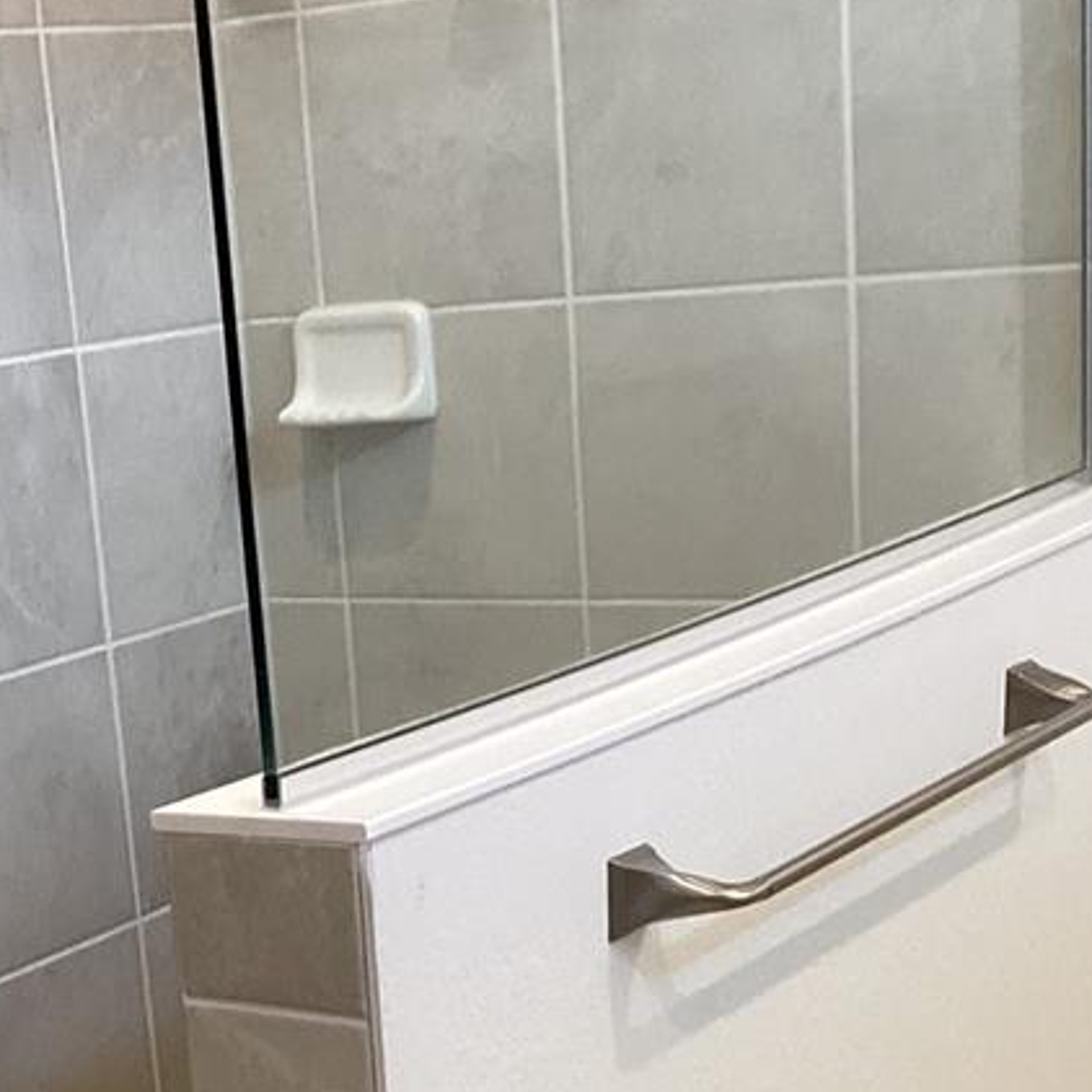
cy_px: 1079
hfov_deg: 21.9
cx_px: 223
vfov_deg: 21.5
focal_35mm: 78
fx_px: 2784
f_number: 2.4
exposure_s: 1/60
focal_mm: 3.3
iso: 125
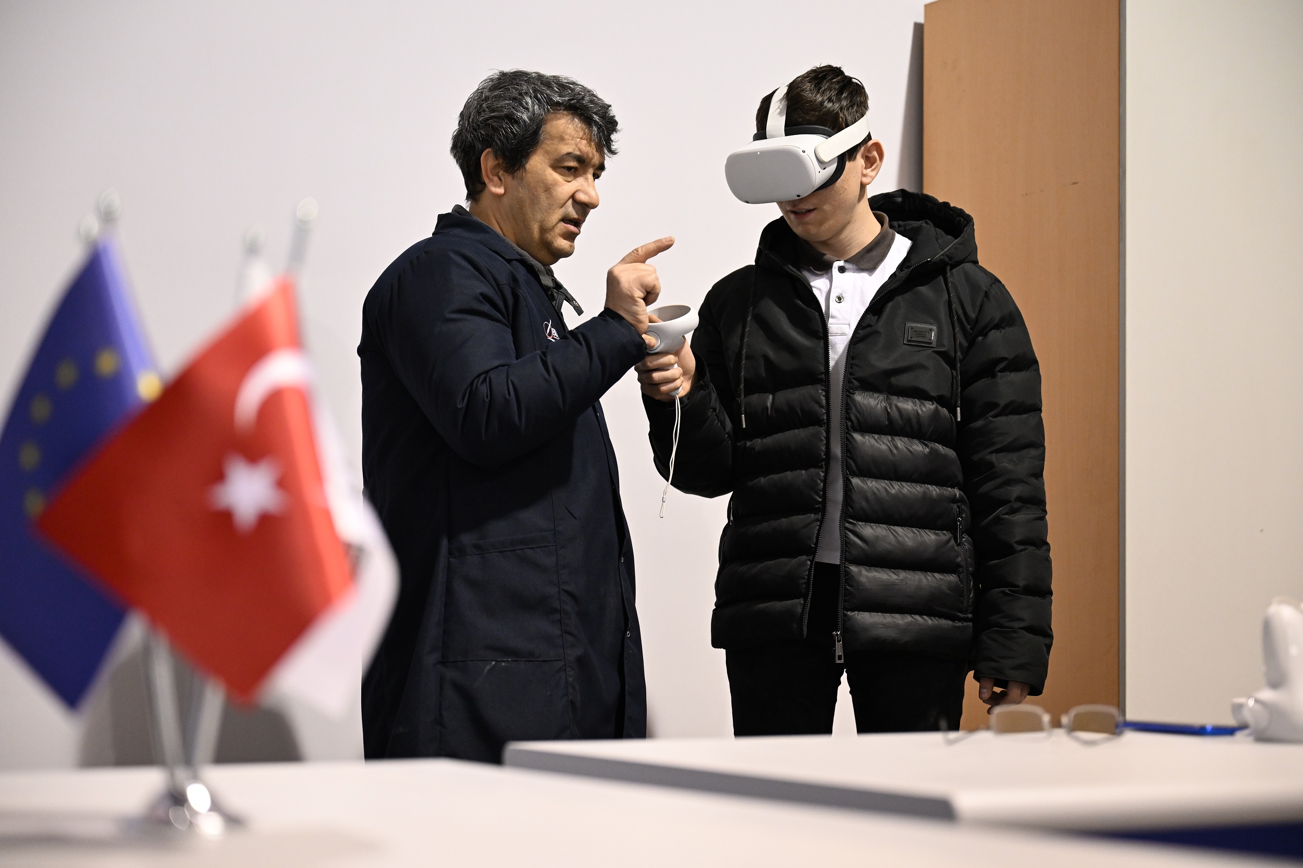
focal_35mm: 65
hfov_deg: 31.0
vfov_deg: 20.9
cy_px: 434
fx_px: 2352
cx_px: 652
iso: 2500
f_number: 3.2
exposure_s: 1/80
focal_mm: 65
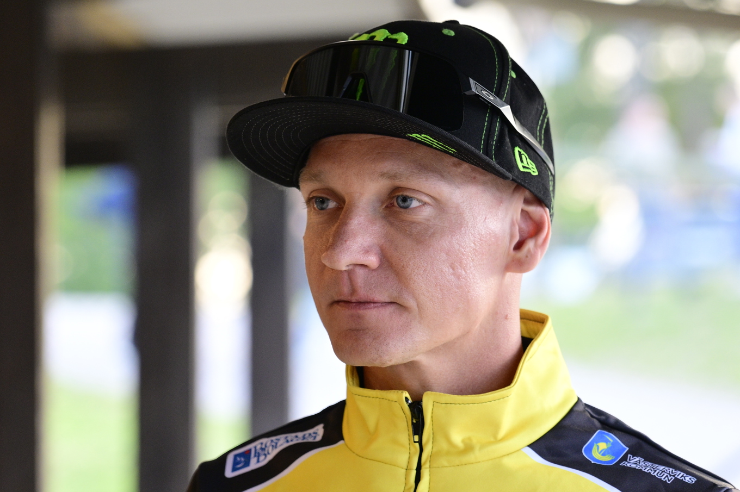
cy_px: 246
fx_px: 2465
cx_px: 370
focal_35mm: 120
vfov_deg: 11.4
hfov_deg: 17.1
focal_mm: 120
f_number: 4
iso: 800
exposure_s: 1/200
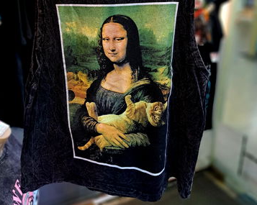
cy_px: 42
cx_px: 125
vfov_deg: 40.5
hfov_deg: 51.6
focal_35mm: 35
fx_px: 266
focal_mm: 5.23
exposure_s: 1/50
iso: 250
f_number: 1.8
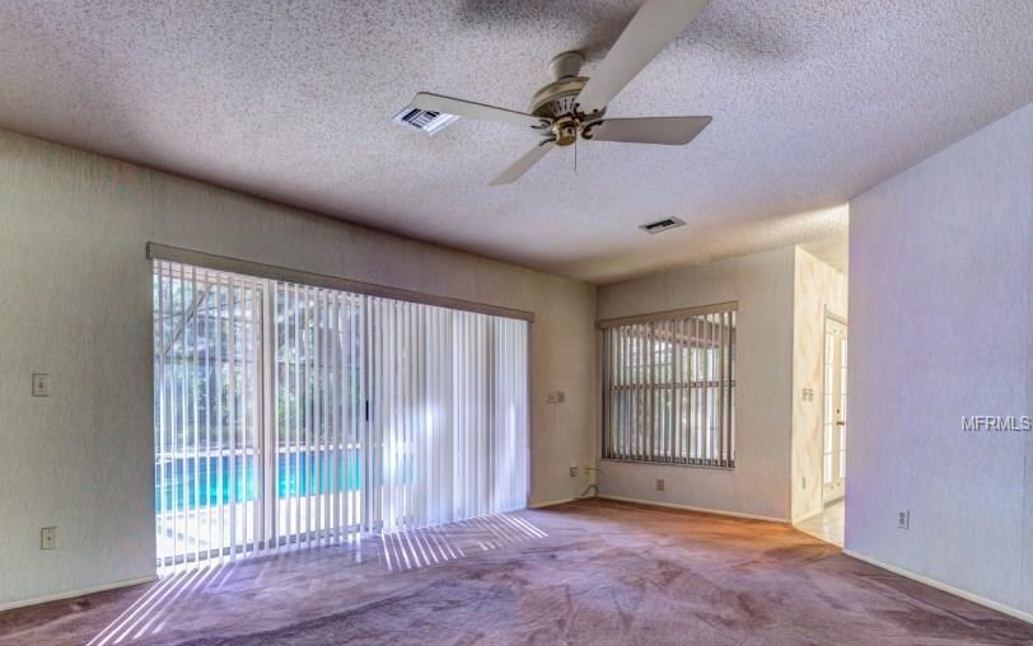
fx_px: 507
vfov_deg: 63.6
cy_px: 423
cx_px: 387
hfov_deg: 89.2
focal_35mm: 18
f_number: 8
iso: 100
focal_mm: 14
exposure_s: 1
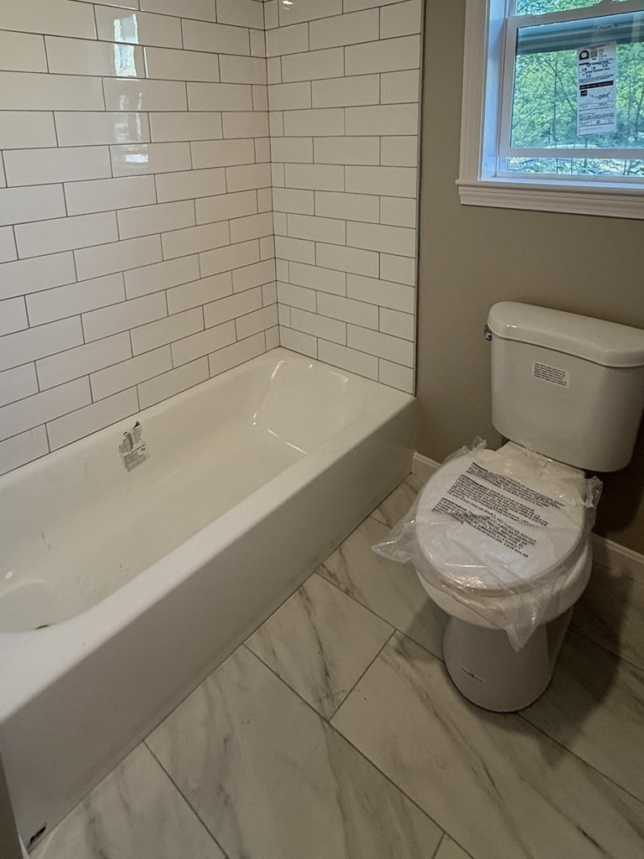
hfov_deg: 63.4
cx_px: 305
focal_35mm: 21
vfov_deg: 75.1
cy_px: 252
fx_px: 521
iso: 200
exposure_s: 1/120
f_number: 2.2
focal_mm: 2.22
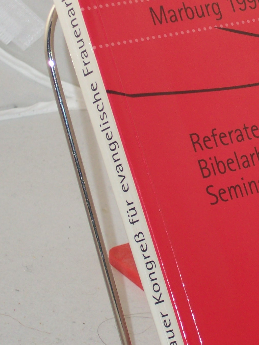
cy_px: 109
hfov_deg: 8.7
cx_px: 257
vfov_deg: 11.6
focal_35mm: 170
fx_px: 1694
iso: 80
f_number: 4
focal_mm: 13.6
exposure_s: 1/80
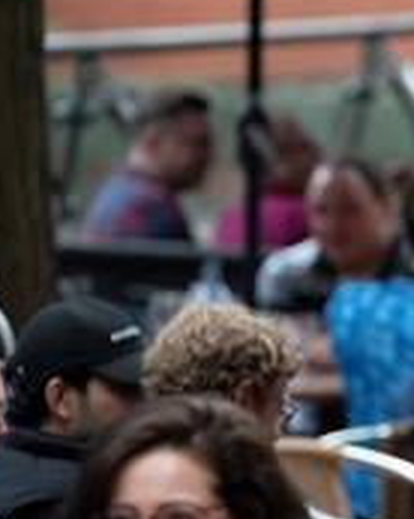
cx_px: 654
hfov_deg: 2.7
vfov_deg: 3.4
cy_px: 268
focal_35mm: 562
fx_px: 8623
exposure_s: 1/640
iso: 3200
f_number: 3.2
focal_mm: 159
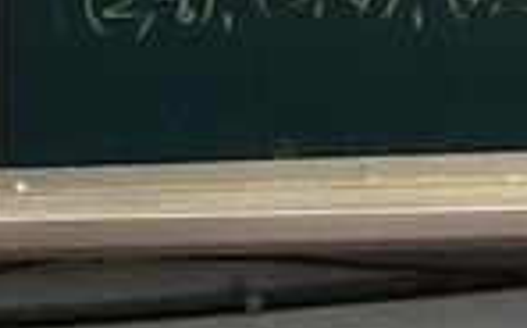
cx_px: -125
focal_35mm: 147
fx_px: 2108
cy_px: -381
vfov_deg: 8.3
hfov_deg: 13.8
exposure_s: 1/30
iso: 100
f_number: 2.4
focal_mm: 2.03
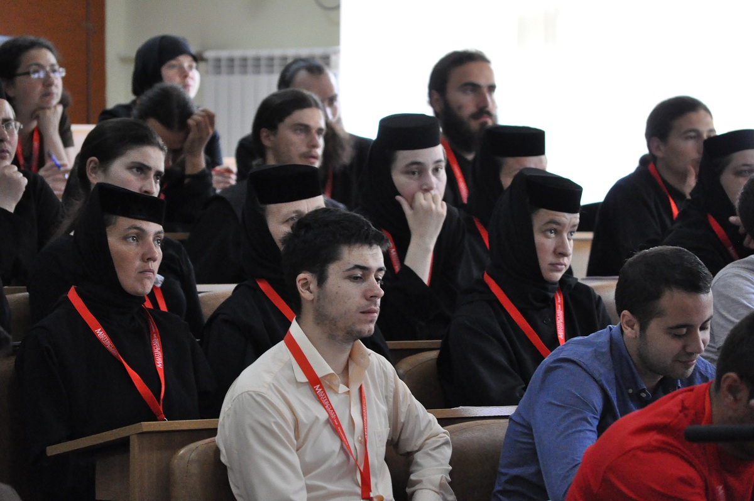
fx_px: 3828
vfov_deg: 7.5
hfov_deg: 11.2
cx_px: 377
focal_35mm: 183
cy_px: 250
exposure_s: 1/80
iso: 3200
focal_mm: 122
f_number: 4.8
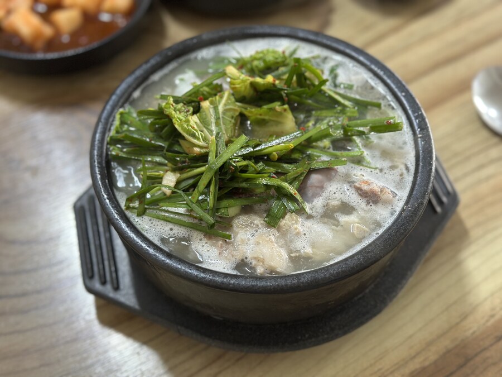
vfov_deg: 30.3
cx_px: 251
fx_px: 696
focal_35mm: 48
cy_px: 188
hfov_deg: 39.7
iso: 200
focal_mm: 6.86
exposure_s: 1/60
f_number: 1.78
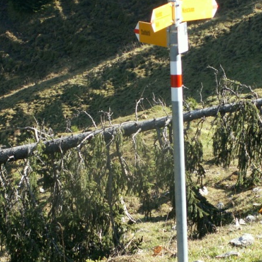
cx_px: 186
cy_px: 157
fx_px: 1636
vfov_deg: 9.2
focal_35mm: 191
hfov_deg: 9.1
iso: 50
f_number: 5
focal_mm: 15.43
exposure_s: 1/100
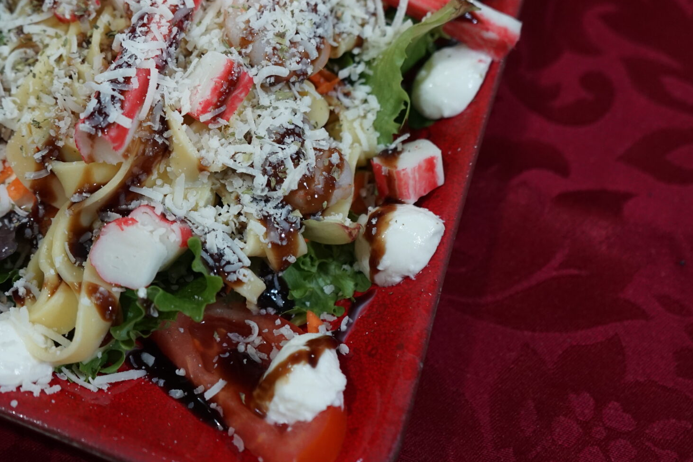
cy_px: 96
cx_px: 166
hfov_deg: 33.7
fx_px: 1116
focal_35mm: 58
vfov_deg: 23.1
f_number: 4
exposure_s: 1/60
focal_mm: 33
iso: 1000
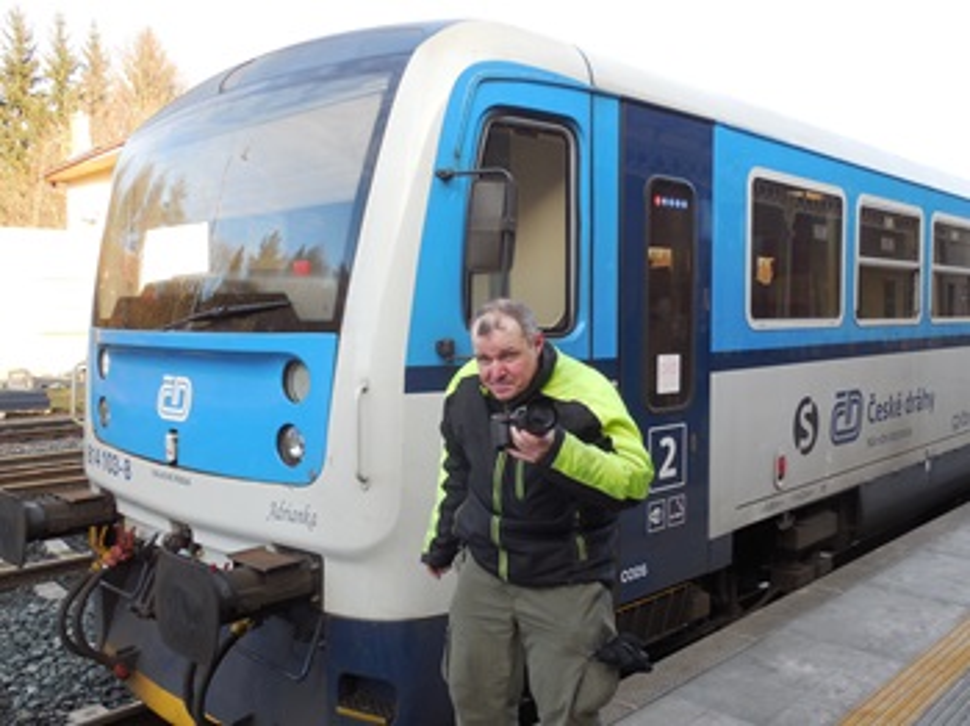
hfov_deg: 58.4
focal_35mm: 31
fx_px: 868
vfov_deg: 45.4
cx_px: 485
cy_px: 363
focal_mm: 5.6
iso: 125
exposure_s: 1/100
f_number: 3.6
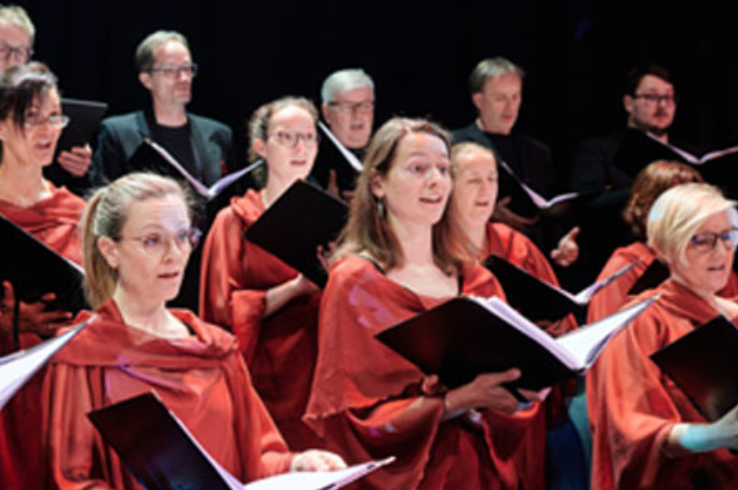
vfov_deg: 20.3
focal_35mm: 67
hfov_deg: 29.6
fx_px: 1372
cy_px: 257
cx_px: 188
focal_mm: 35
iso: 2000
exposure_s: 1/125
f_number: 2.8
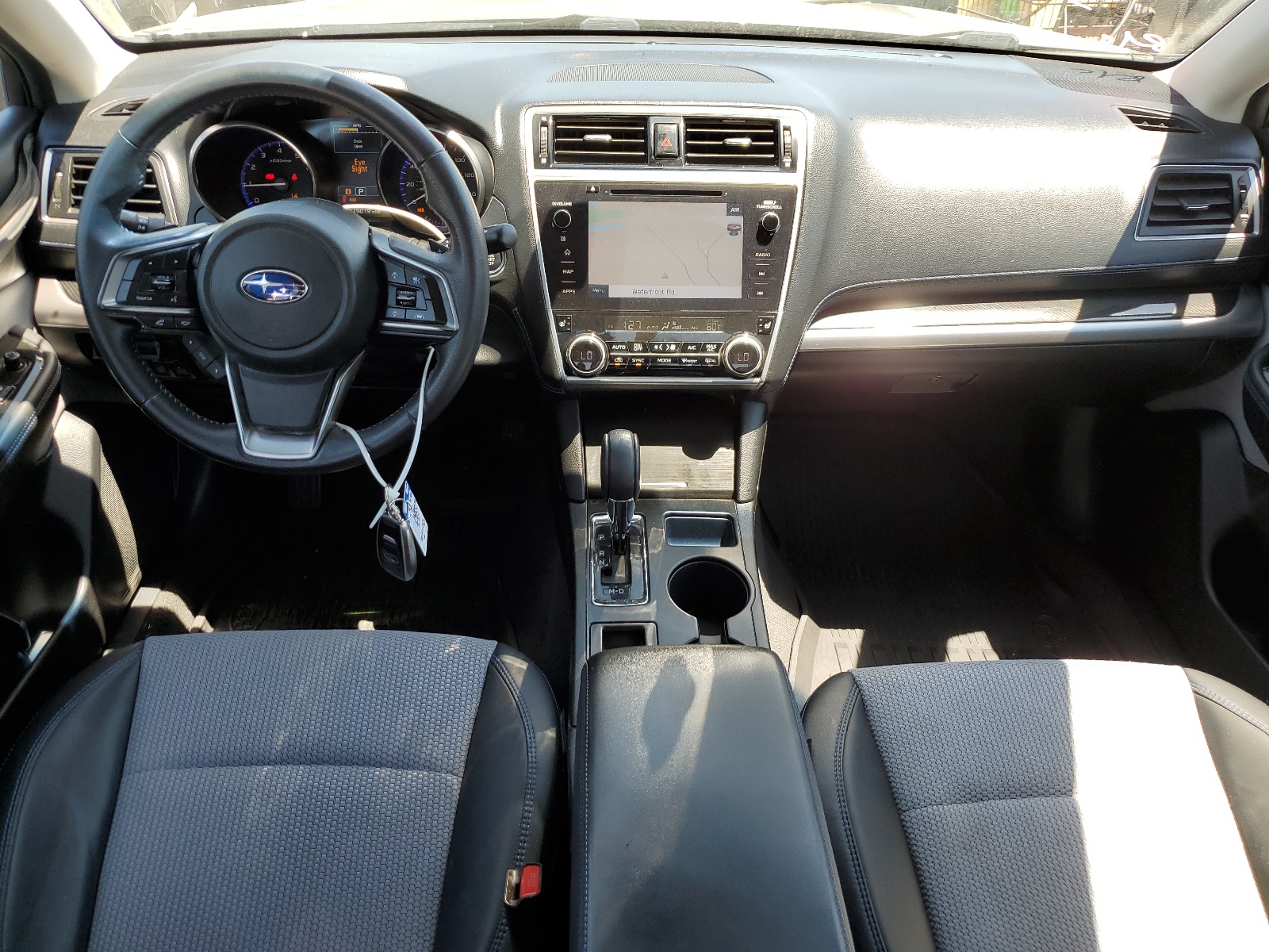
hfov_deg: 67.3
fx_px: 953
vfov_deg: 53.1
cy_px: 476
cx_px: 634
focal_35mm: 26
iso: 50
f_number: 1.5
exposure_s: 1/270
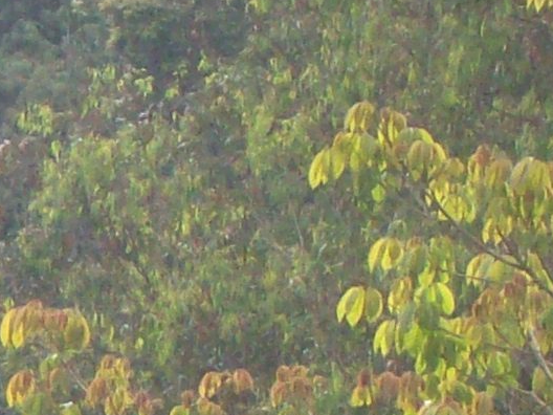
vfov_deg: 2.5
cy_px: 878
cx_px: -611
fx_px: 9298
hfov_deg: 3.4
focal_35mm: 582
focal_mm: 18
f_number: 4.8
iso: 200
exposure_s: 1/300
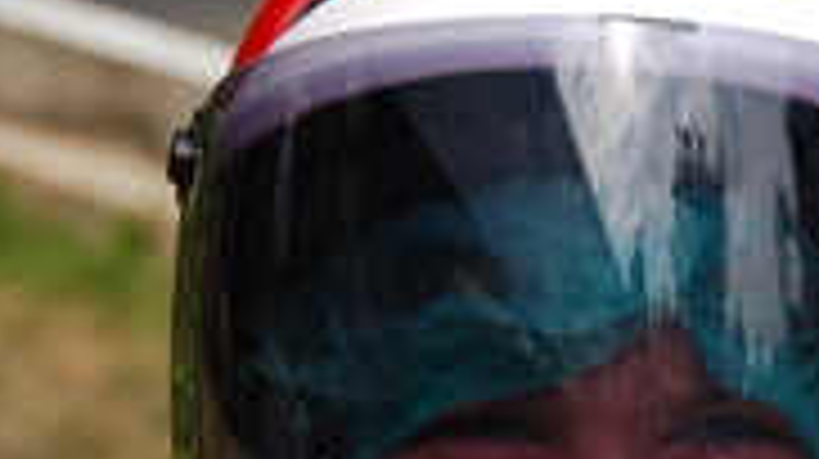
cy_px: 216
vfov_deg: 4.1
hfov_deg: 7.3
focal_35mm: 295
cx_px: 648
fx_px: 6401
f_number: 5.6
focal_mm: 62
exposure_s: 1/500
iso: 200
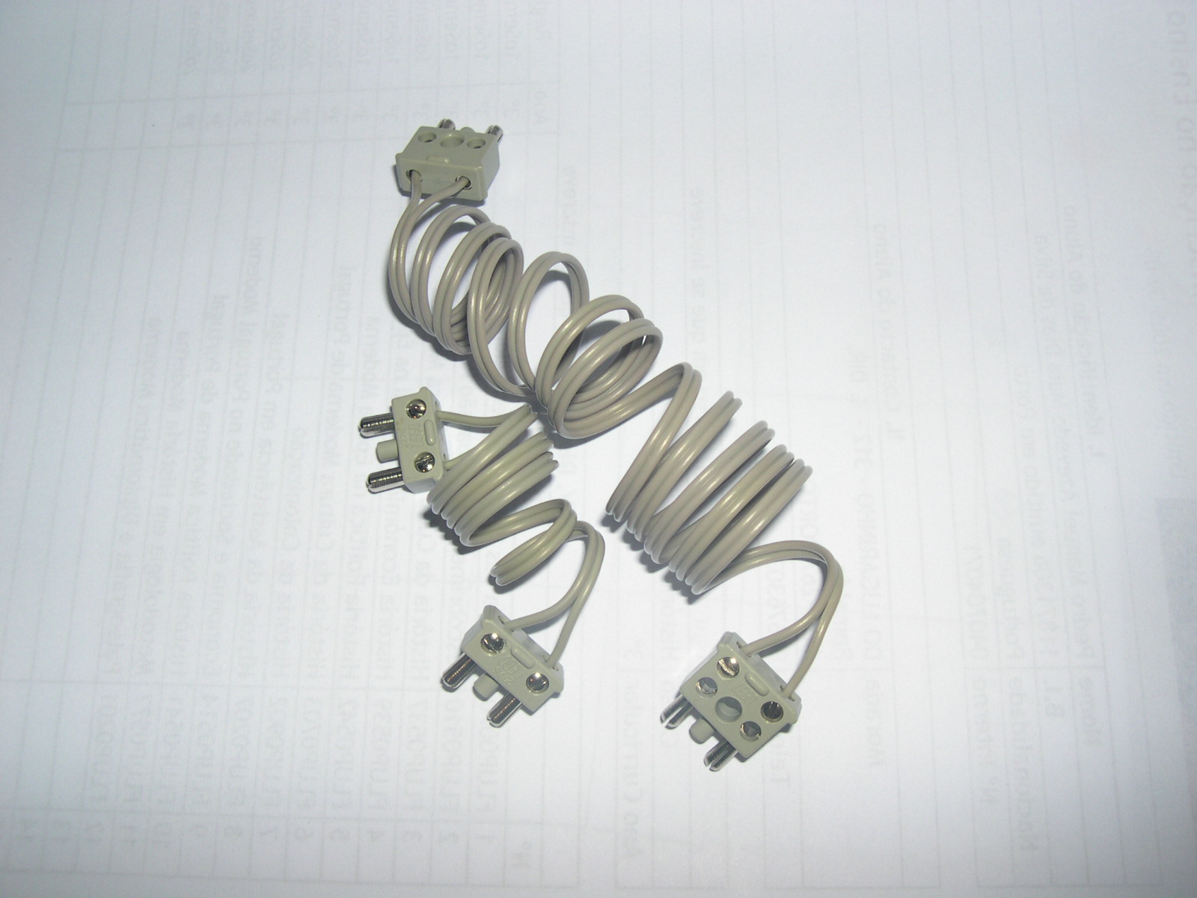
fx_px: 1314
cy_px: 449
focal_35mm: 38
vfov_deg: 37.7
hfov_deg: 49.0
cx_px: 598
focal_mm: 8
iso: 100
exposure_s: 1/60
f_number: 7.6
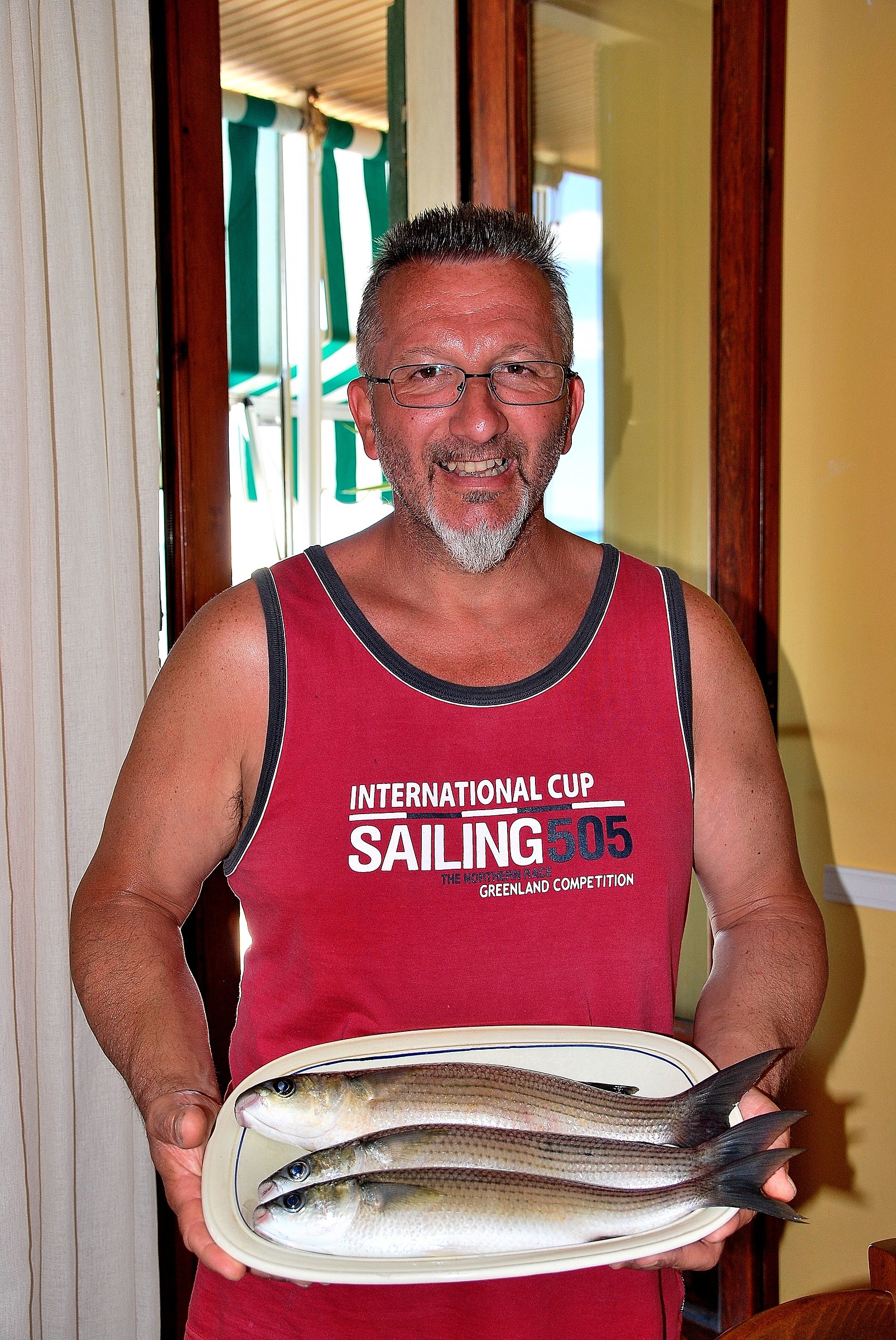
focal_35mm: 39
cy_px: 670
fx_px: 1452
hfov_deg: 34.3
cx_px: 448
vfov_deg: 49.5
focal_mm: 26
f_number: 3.2
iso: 200
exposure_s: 1/60
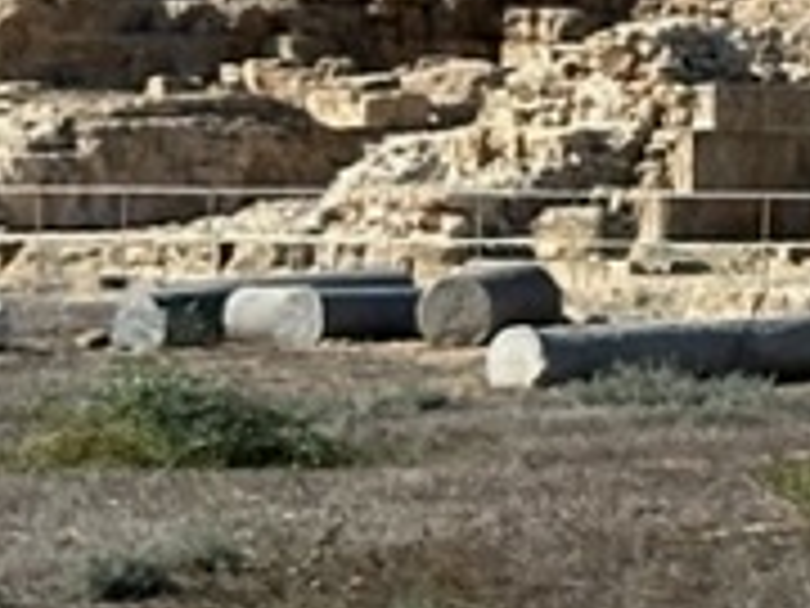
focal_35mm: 341
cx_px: 2655
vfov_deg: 4.4
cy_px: -27
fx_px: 7979
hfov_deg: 5.4
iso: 64
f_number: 1.78
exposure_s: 1/5556
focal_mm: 6.86
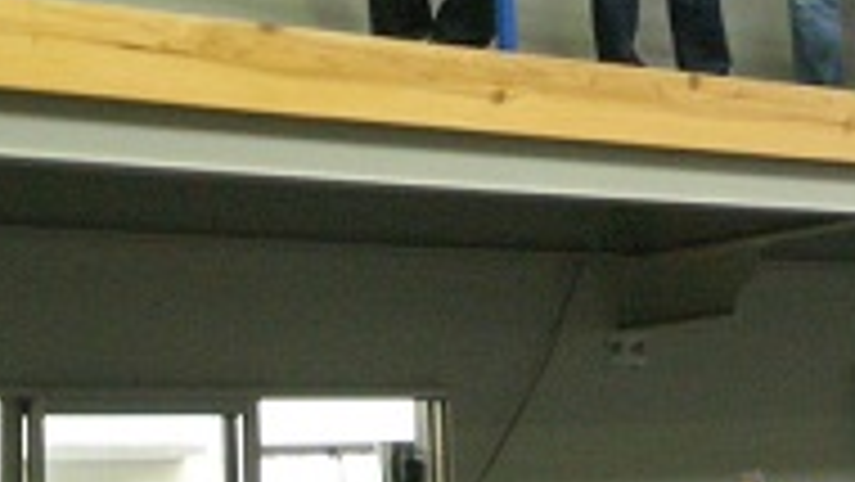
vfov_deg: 11.4
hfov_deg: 20.7
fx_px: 2336
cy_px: -185
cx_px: 464
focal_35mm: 103
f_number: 2.6
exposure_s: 1/25
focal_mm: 5.8
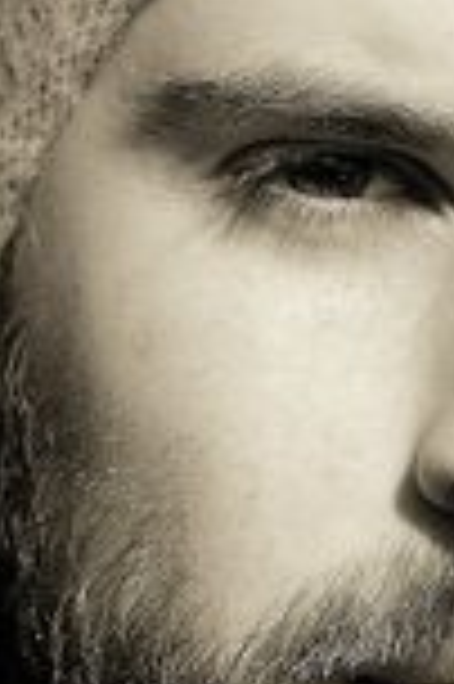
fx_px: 15754
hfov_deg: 1.7
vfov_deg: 2.5
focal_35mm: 831
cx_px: 454
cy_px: 374
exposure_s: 1/1700
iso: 200
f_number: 4
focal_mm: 140
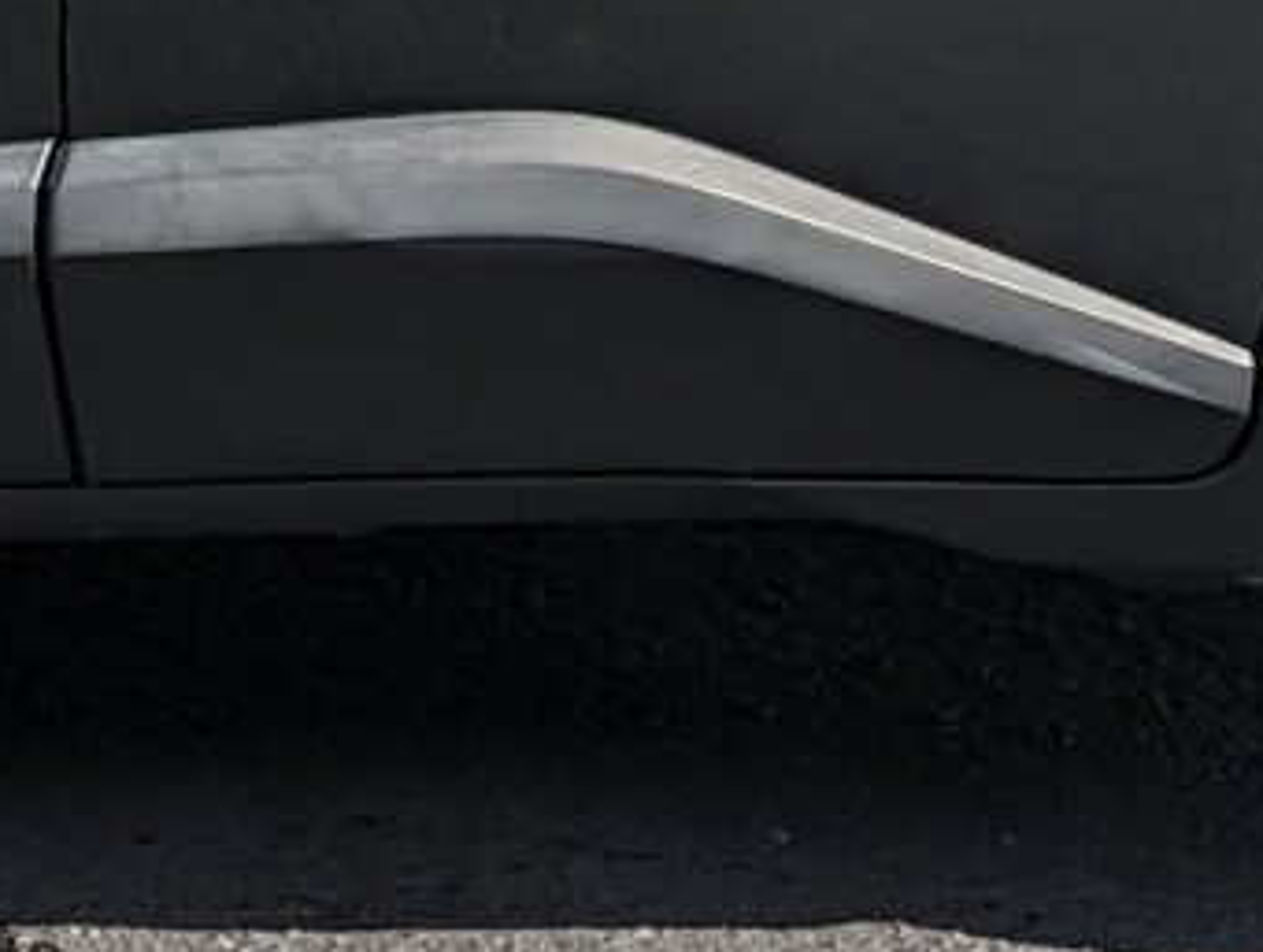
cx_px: -670
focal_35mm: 180
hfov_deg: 10.6
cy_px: -178
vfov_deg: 8.2
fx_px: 6579
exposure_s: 1/945
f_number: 1.68
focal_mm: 6.9
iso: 19
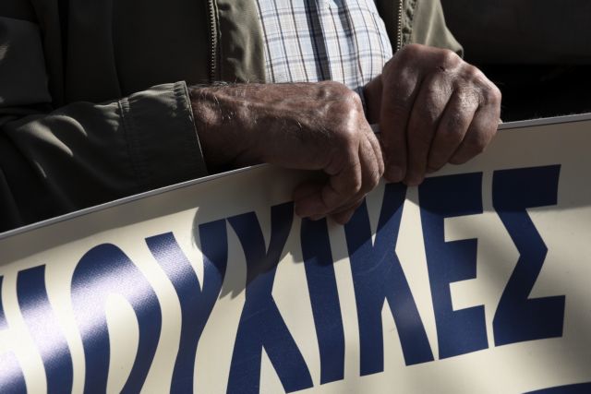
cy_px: 197
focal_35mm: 160
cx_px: 296
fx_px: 2627
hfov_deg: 12.8
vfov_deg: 8.6
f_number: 20
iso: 200
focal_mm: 160
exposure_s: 1/200
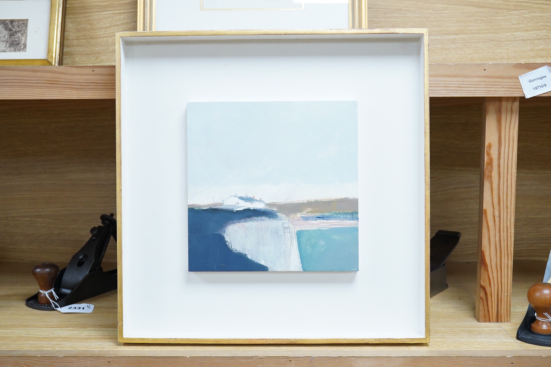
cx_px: 276
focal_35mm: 45
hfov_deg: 43.6
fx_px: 689
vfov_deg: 29.9
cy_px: 184
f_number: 9
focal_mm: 30
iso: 2500
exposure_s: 1/160
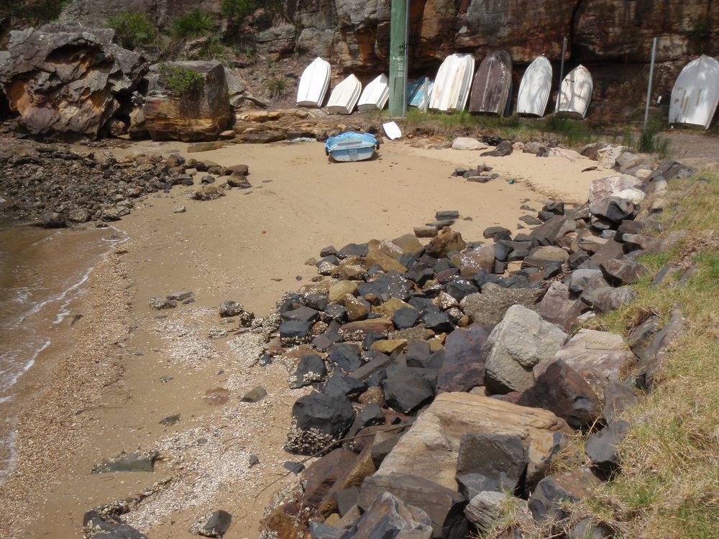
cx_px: 360
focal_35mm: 36
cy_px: 270
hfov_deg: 51.4
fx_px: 748
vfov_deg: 39.7
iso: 64
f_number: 6.3
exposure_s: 1/400
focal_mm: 6.53
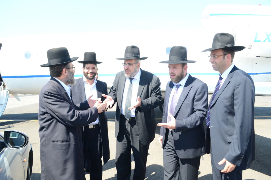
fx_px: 203
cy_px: 90
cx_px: 136
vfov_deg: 47.7
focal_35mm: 27
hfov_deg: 67.5
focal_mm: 18
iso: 200
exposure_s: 1/200
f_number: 5.6
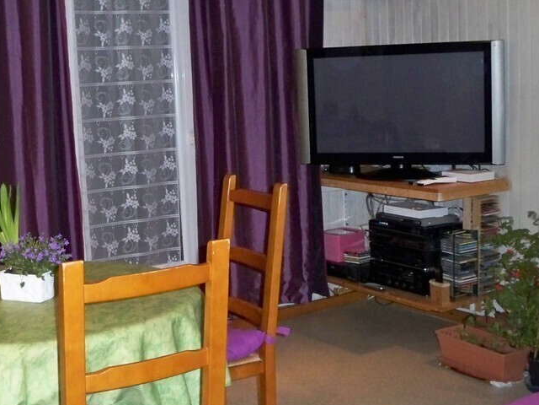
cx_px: 233
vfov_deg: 26.1
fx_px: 872
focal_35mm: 56
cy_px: 202
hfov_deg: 34.3
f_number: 3.1
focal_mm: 6.3
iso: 400
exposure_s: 1/60
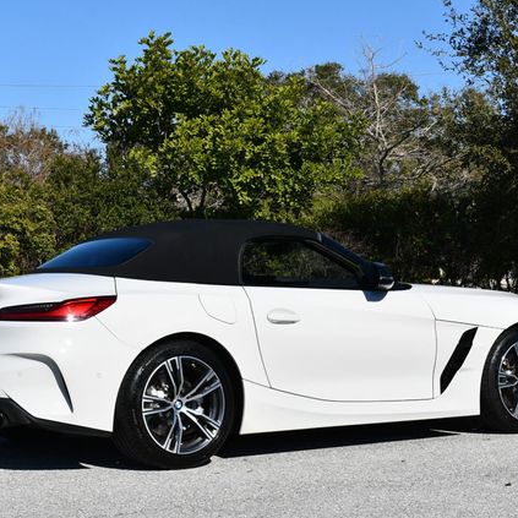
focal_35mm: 90
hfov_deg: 19.3
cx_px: 235
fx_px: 1524
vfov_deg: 19.3
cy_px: 260
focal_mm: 35
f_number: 9
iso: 100
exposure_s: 1/320
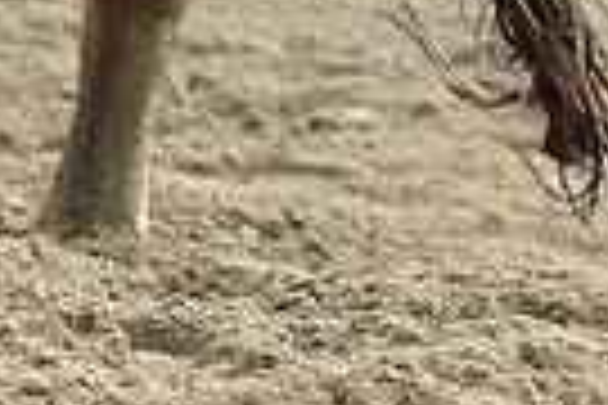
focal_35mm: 863
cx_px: -1473
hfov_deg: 2.4
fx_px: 14574
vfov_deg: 1.6
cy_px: -515
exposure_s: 1/570
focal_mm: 82
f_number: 4
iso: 400
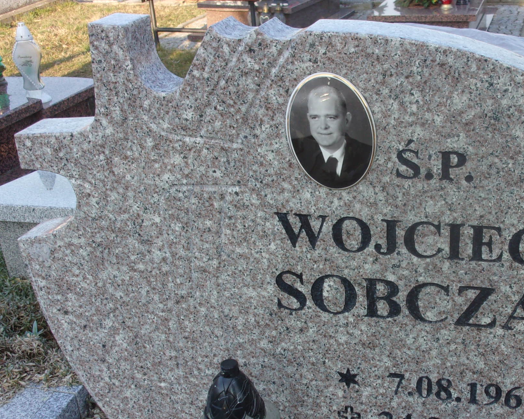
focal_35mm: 56
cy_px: 280
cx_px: 384
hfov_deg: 33.0
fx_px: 869
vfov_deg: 27.0
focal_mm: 6.4
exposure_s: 1/150
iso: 80
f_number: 4.5
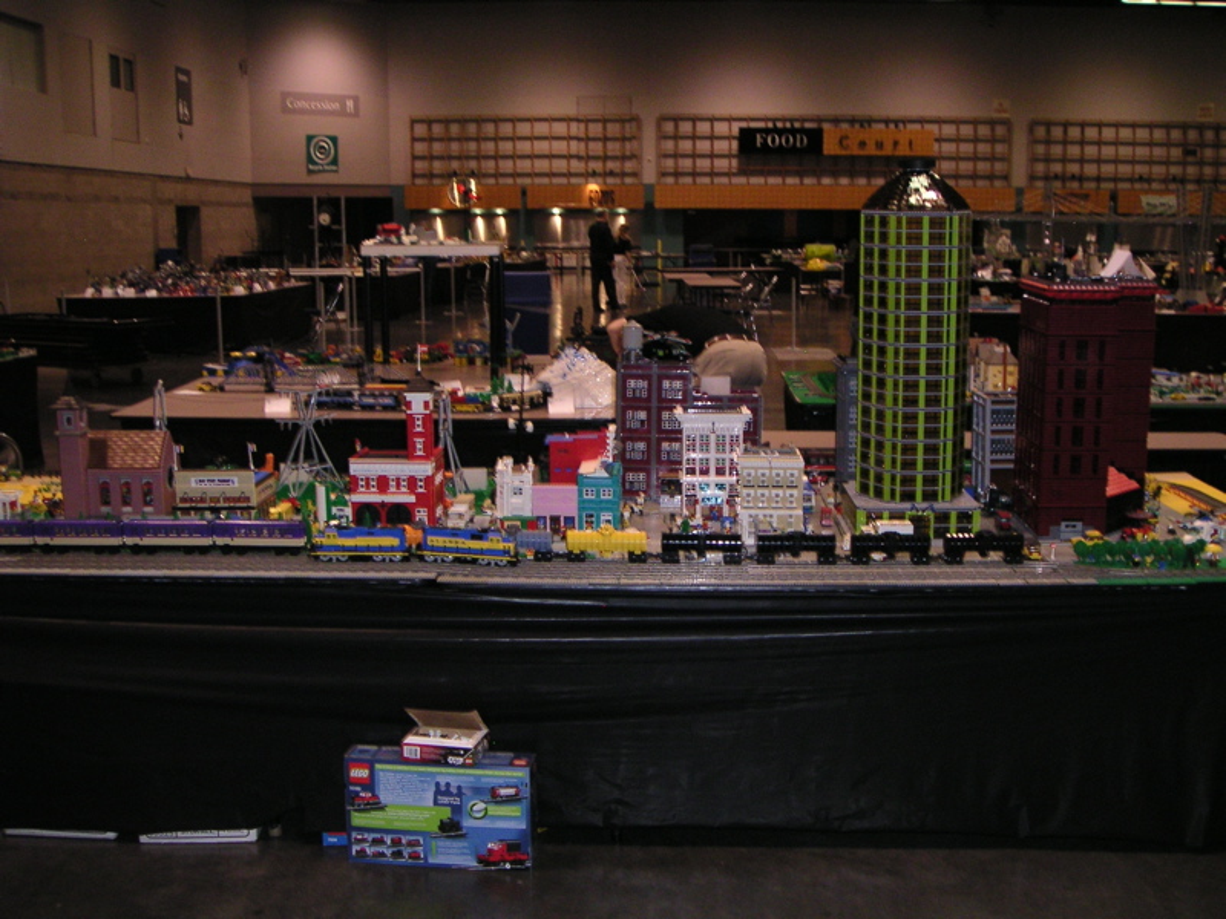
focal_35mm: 38
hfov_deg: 49.0
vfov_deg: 37.7
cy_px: 460
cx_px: 613
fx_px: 1346
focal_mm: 6
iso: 160
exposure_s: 1/45
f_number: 2.8
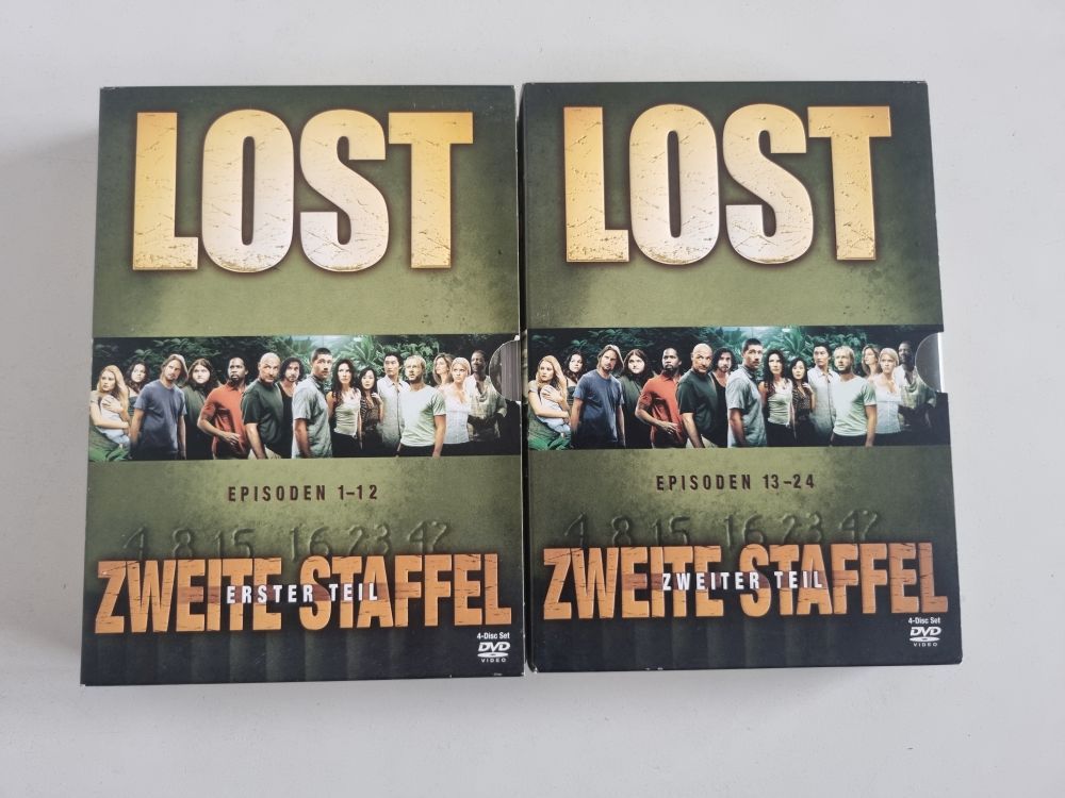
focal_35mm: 26
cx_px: 532
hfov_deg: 67.3
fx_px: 800
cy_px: 399
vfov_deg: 53.1
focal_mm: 5.4
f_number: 1.8
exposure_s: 1/100
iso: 160
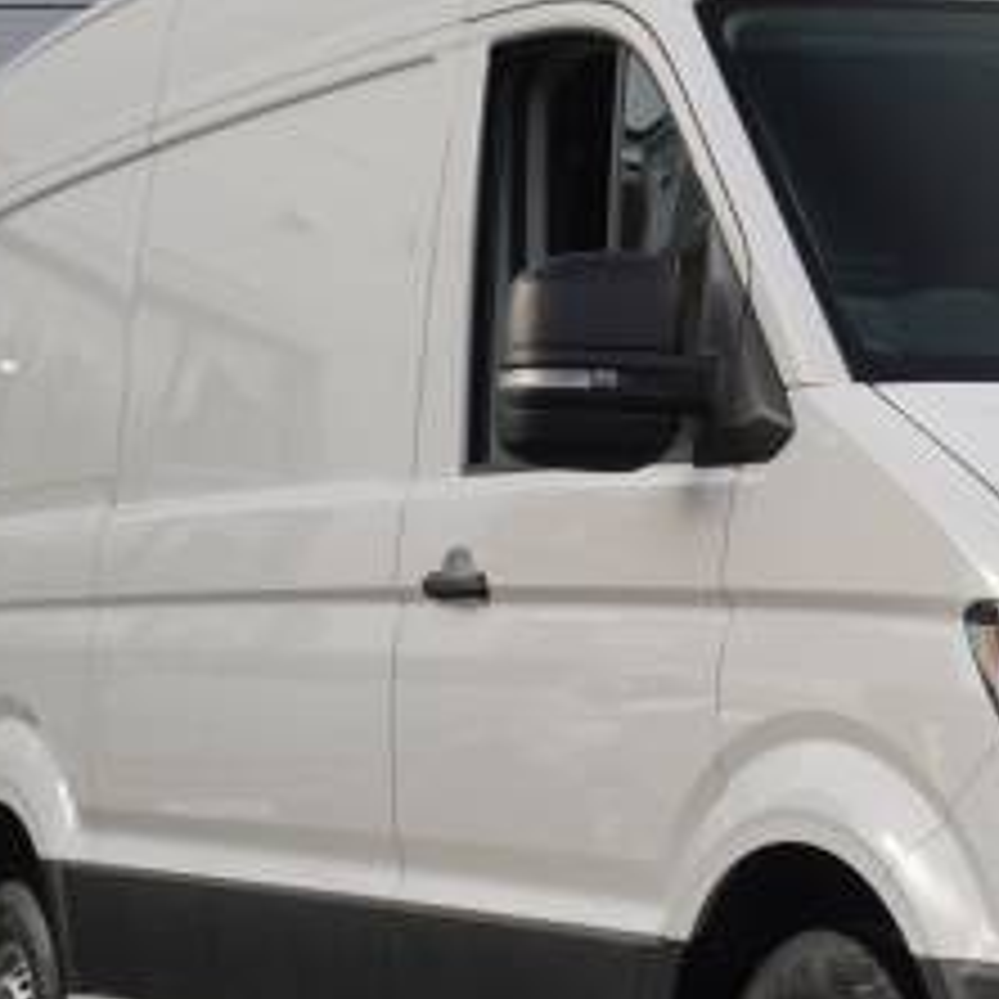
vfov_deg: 13.2
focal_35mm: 132
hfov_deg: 13.0
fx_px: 4310
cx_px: 1017
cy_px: 630
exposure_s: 1/60
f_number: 5.6
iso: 100
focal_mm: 36
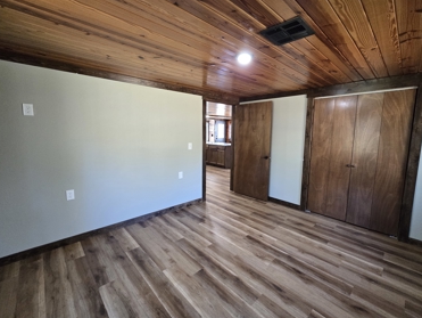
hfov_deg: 102.0
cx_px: 213
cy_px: 155
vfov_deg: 85.8
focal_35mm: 14
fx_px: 171
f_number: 2.2
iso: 640
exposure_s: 1/60
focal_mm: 2.2
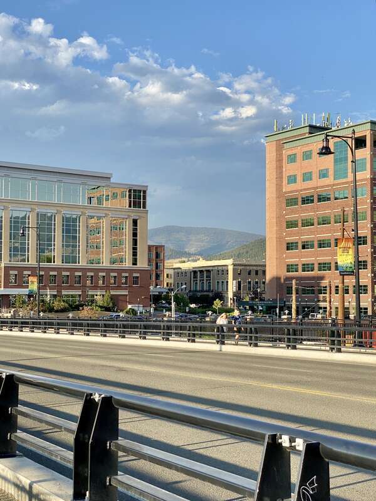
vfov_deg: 36.8
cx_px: 188
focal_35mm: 52
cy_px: 250
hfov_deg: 28.0
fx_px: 753
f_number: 2
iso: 20
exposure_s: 1/749
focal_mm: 6
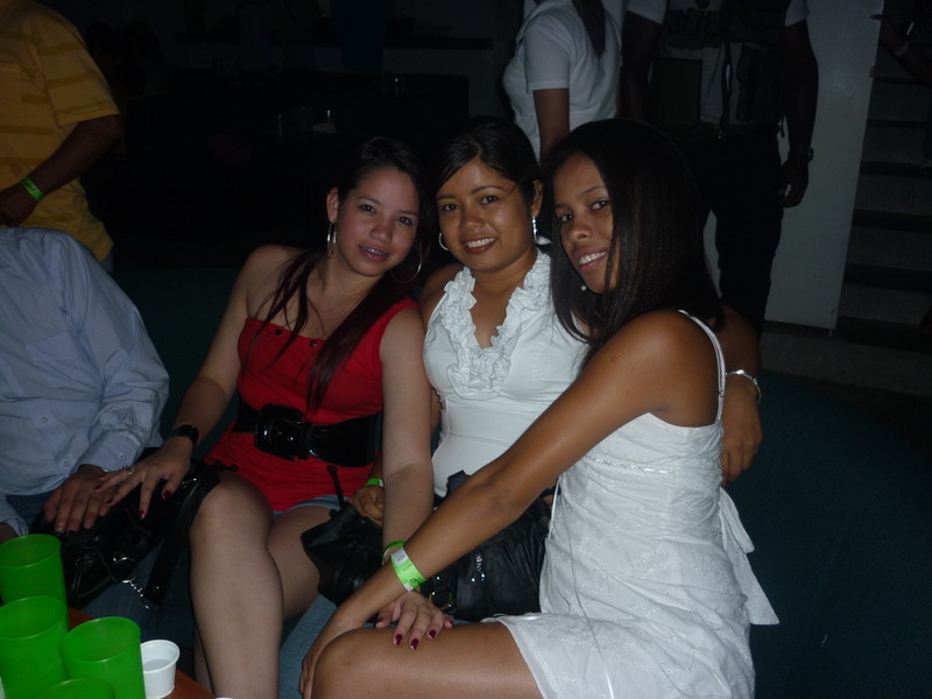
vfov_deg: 42.9
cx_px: 466
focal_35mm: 33
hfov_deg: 55.4
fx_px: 888
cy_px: 350
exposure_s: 1/30
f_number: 2.8
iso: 100
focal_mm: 5.5
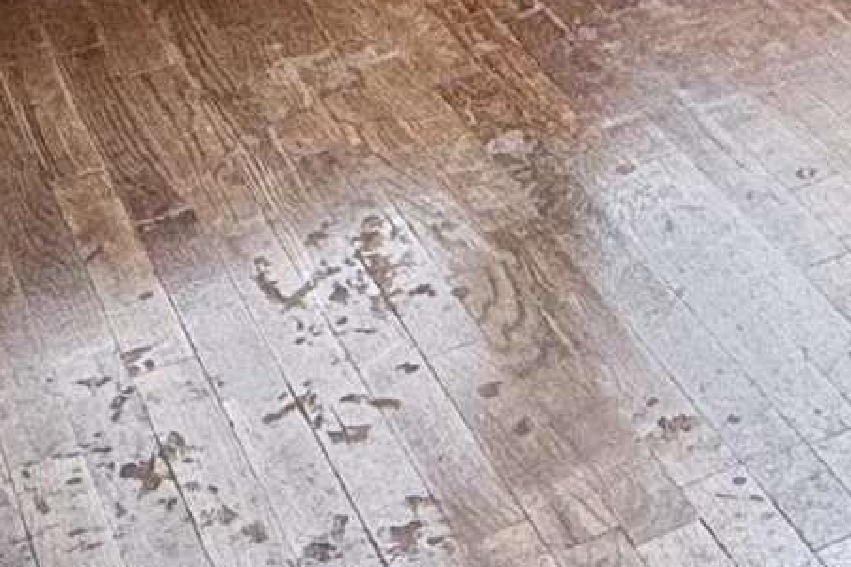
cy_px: -927
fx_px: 2339
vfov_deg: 10.9
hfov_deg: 19.6
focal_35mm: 99
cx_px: 977
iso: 64
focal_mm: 2.22
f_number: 2.2
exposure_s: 1/99
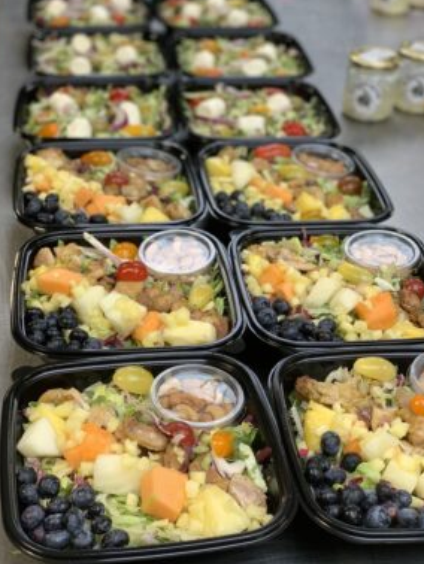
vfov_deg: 34.9
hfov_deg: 26.6
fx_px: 897
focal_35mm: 55
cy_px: 291
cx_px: 209
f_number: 2.4
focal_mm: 6
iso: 100
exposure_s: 1/122
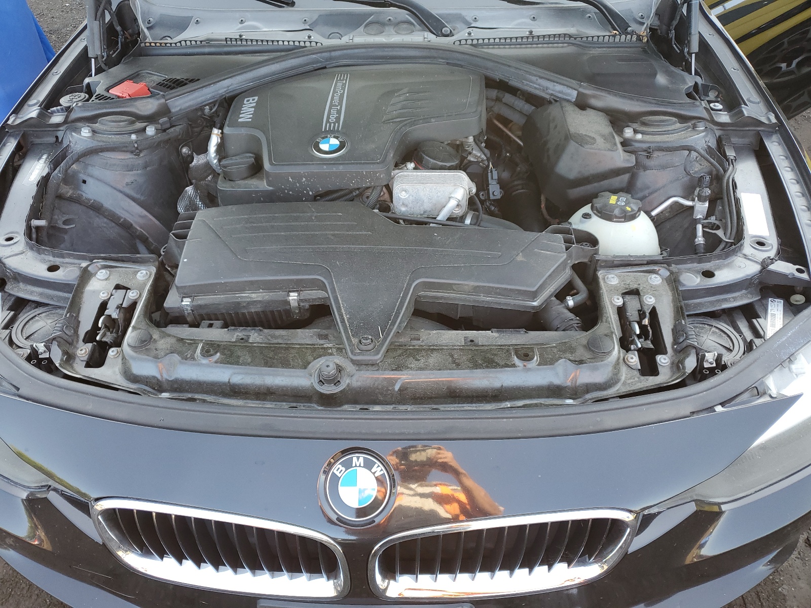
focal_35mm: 26
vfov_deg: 53.1
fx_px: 609
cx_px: 406
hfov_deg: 67.3
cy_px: 304
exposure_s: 1/120
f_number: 1.5
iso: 53
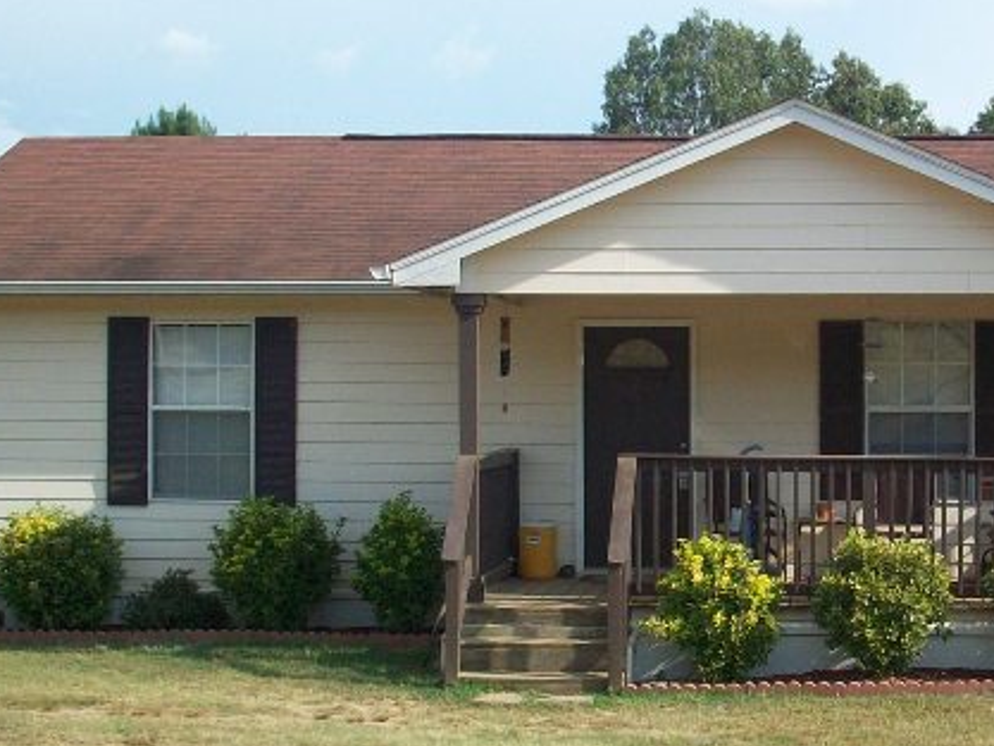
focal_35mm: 71
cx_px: 770
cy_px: 393
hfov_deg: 27.0
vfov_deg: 20.7
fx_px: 2039
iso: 80
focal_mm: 6.2
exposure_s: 1/331
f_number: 5.6
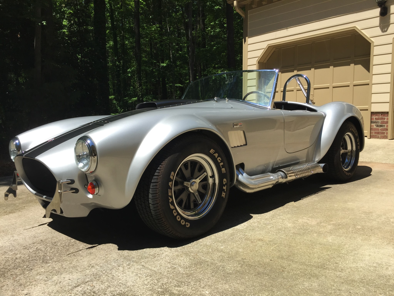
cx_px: 197
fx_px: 330
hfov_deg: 61.7
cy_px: 148
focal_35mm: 29
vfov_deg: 48.2
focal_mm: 4.15
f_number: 2.2
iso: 32
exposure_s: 1/1721
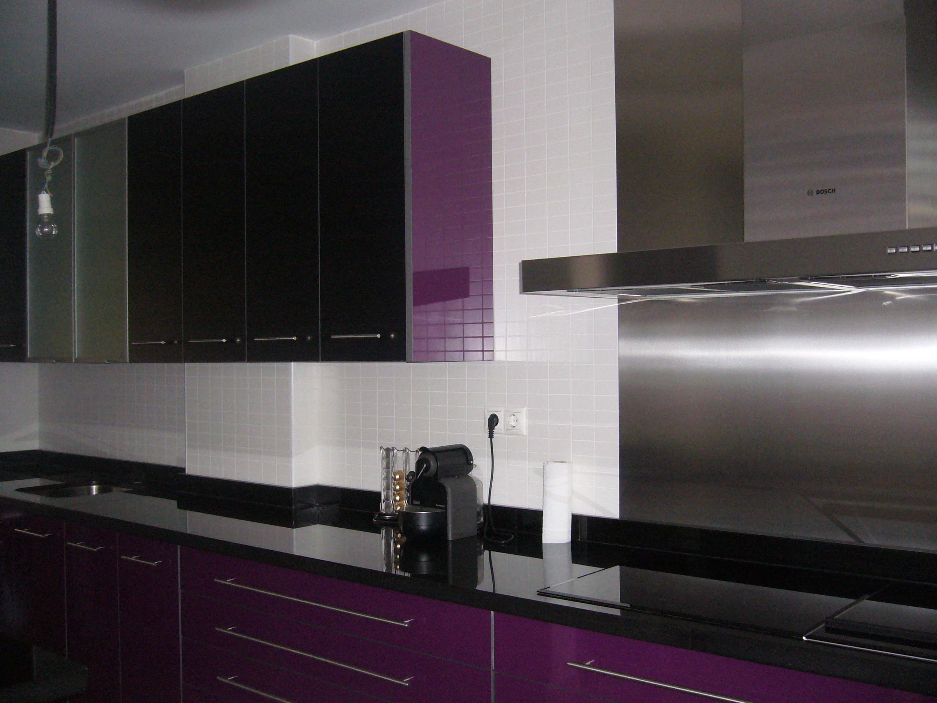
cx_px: 468
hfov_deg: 52.6
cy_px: 352
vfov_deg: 40.7
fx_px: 947
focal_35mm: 35
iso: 250
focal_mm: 5.8
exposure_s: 1/60
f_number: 2.8
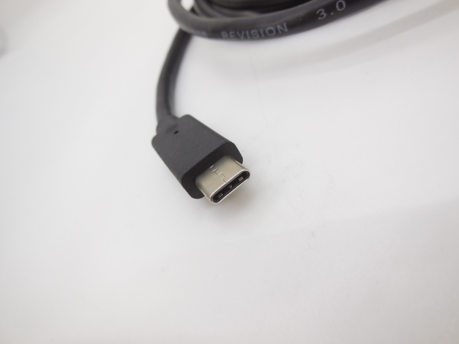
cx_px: 230
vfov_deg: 54.9
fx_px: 331
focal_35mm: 25
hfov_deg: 69.4
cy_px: 172
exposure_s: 1/50
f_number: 3.1
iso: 125
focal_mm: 4.5
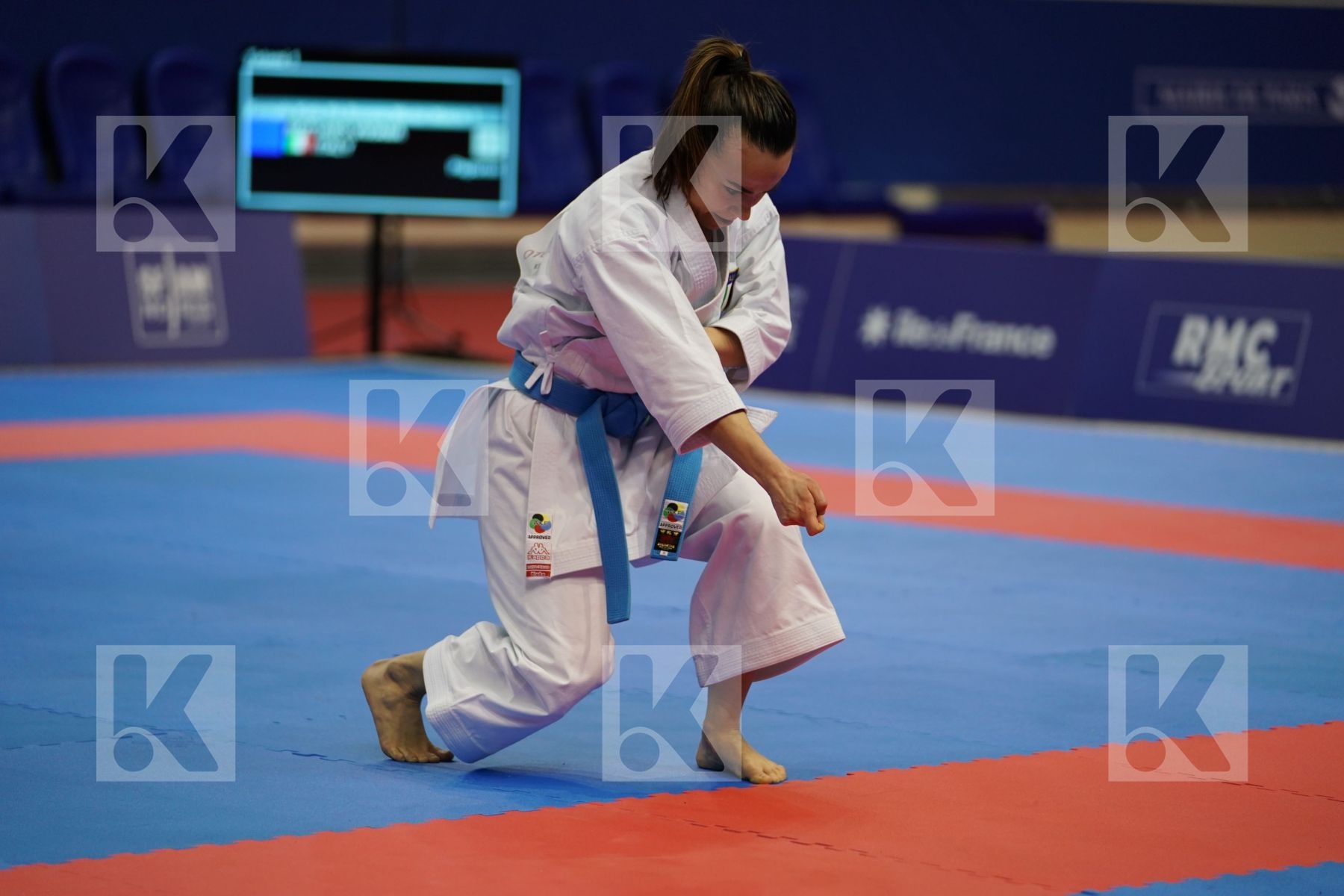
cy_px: 448
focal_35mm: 131
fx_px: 4890
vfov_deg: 10.5
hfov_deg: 15.6
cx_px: 672
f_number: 2.8
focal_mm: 131
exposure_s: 1/500
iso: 1250
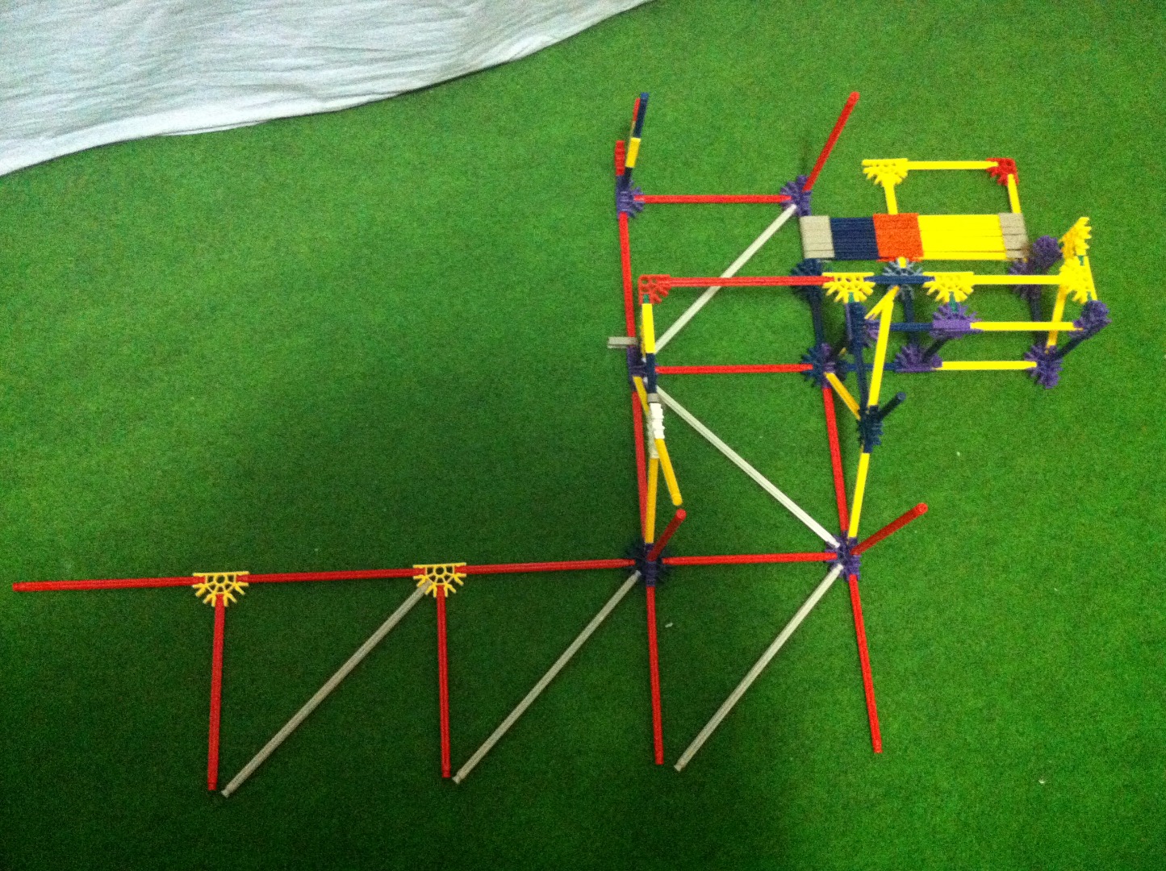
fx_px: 1177
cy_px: 436
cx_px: 583
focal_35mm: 35
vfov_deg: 40.6
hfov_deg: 52.7
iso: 1000
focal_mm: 3.85
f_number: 2.8
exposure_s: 1/15
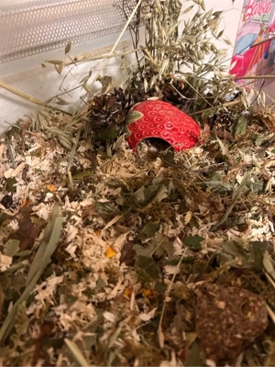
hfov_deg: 53.1
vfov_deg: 67.3
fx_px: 275
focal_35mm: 26
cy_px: 184
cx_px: 138
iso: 640
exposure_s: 1/32
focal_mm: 5.7
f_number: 1.5
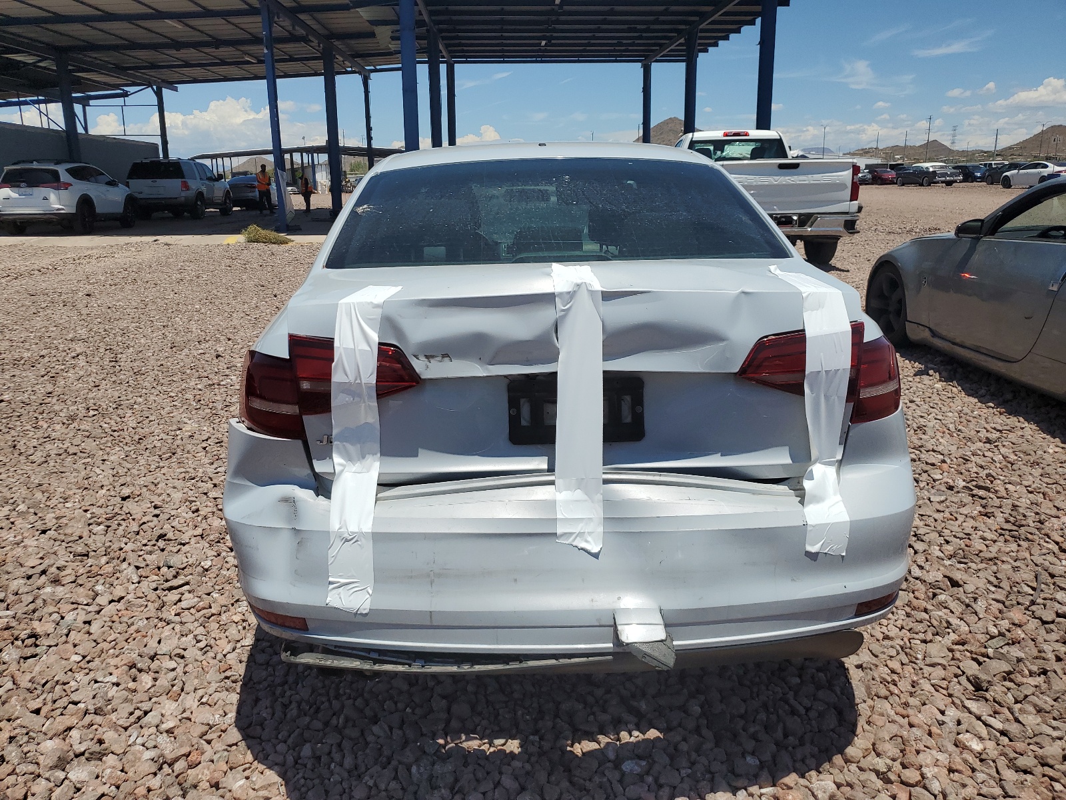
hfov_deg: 67.3
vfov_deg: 53.1
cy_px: 400
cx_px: 533
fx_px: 801
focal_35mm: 26
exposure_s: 1/10000
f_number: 1.5
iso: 50
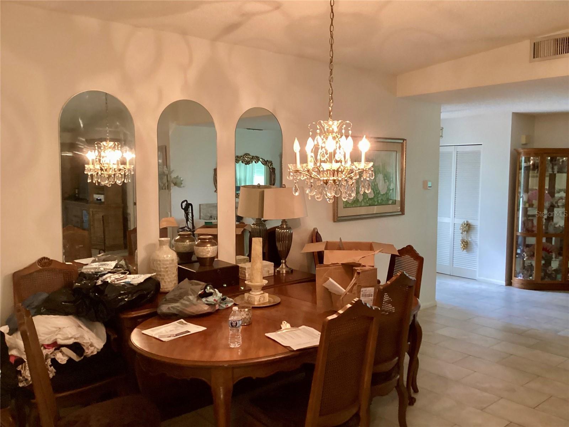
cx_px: 284
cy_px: 214
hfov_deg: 58.4
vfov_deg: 45.4
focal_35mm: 31
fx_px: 510
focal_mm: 3.3
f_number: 2.4
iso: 320
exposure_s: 1/33
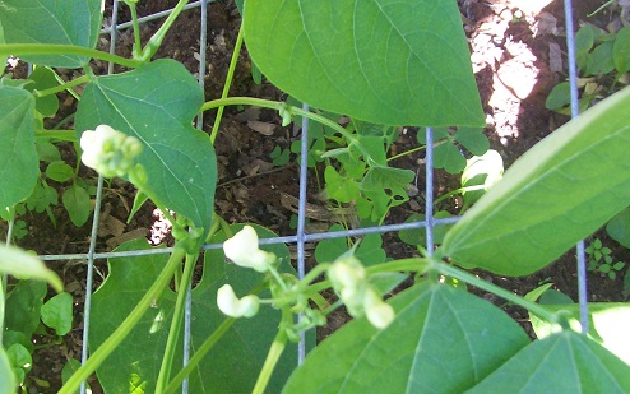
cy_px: 194
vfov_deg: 23.6
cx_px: 218
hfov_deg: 36.6
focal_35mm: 55
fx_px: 945
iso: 80
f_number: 2.7
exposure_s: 1/69.6
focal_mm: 6
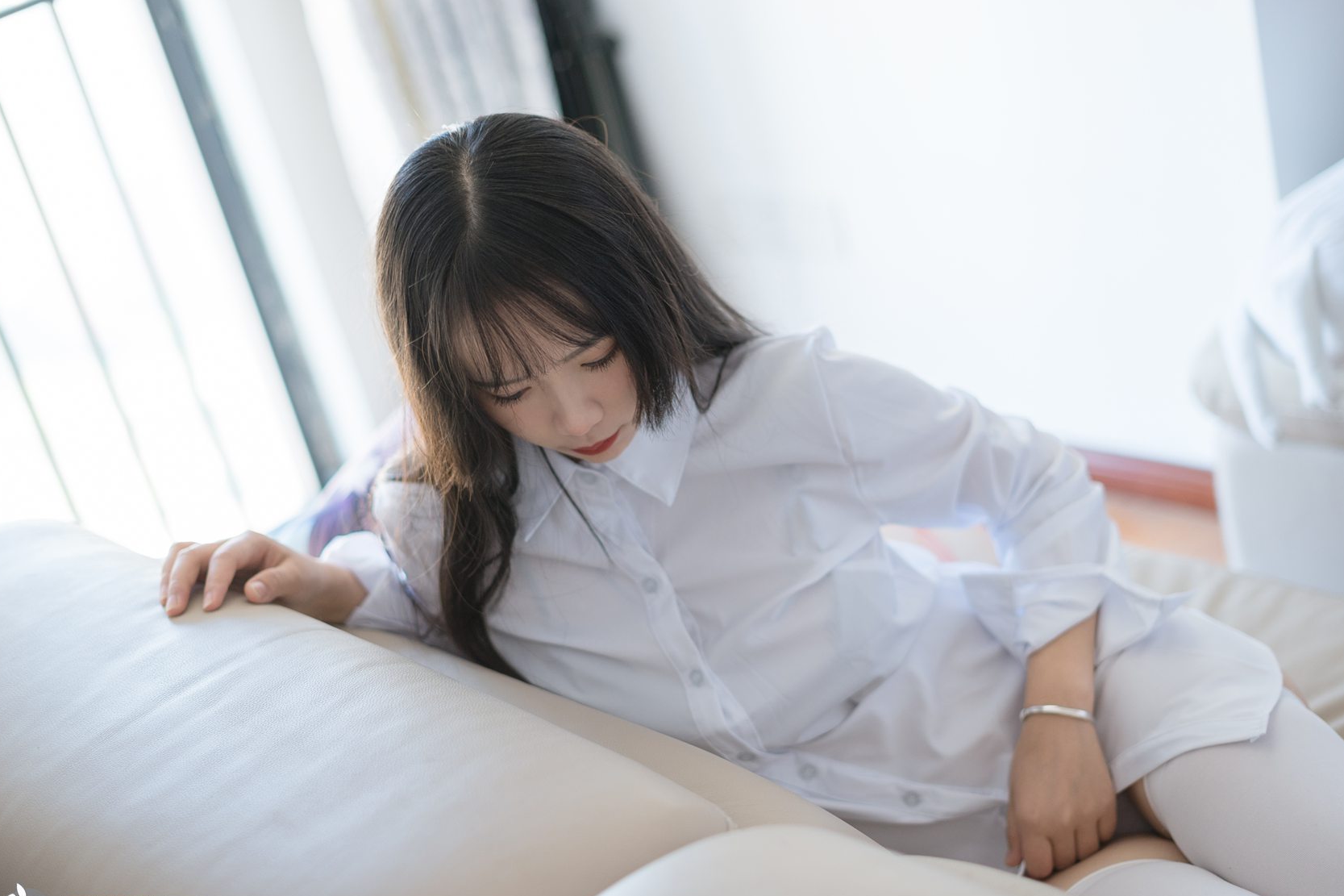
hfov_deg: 36.9
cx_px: 714
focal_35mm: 54
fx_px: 2016
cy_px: 482
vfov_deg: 25.0
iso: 200
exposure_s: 1/50
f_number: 2
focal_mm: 50
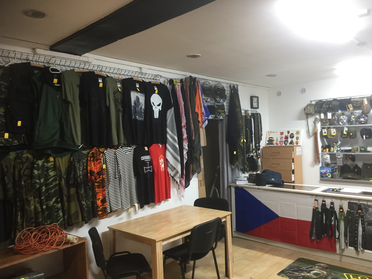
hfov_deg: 61.7
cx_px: 186
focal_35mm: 29
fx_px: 312
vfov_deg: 48.2
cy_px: 140
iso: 125
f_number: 2.2
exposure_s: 1/33
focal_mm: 4.15
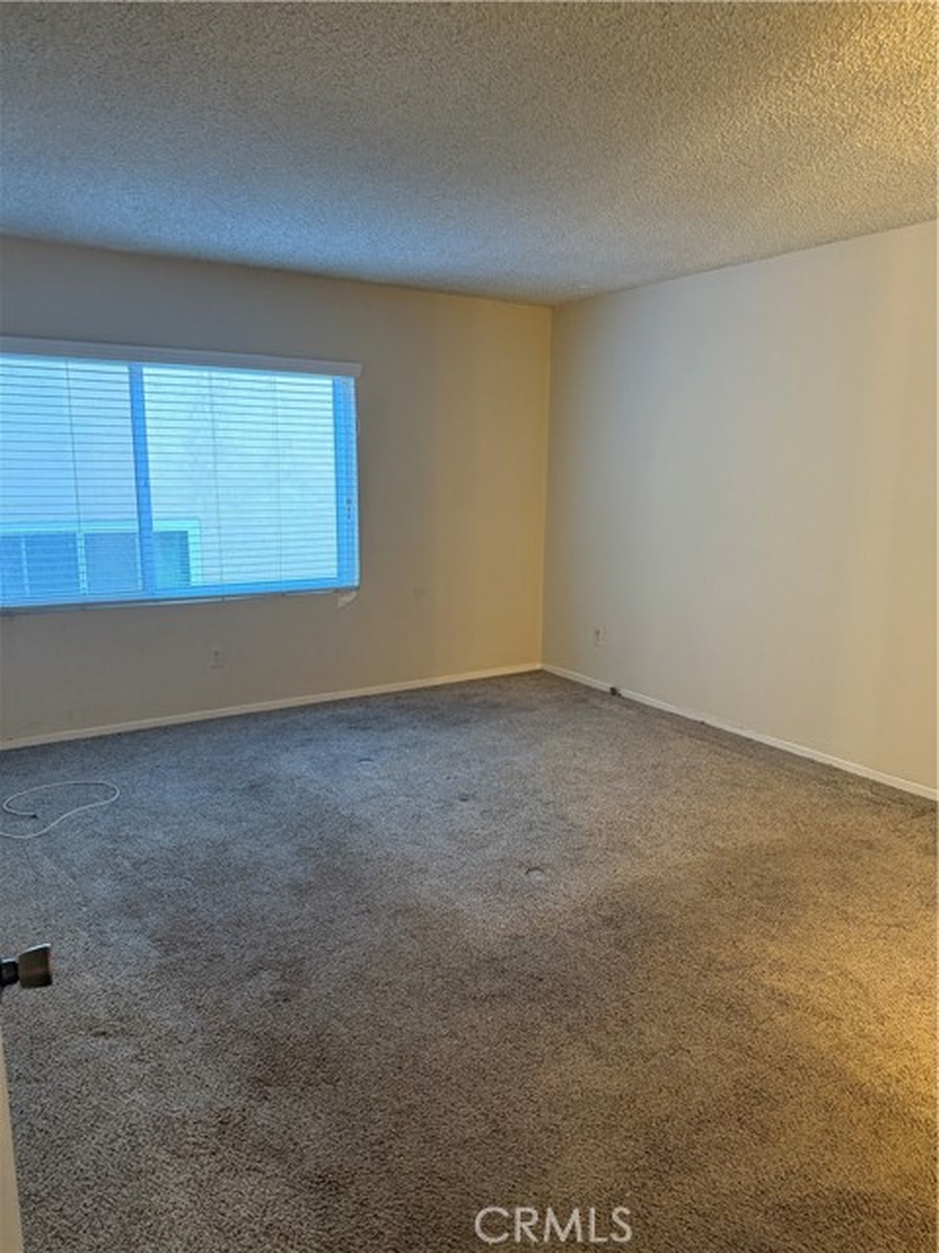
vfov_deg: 71.6
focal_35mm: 24
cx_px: 470
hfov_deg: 56.8
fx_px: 868
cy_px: 626
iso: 500
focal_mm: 6.76
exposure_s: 1/60
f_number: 1.78
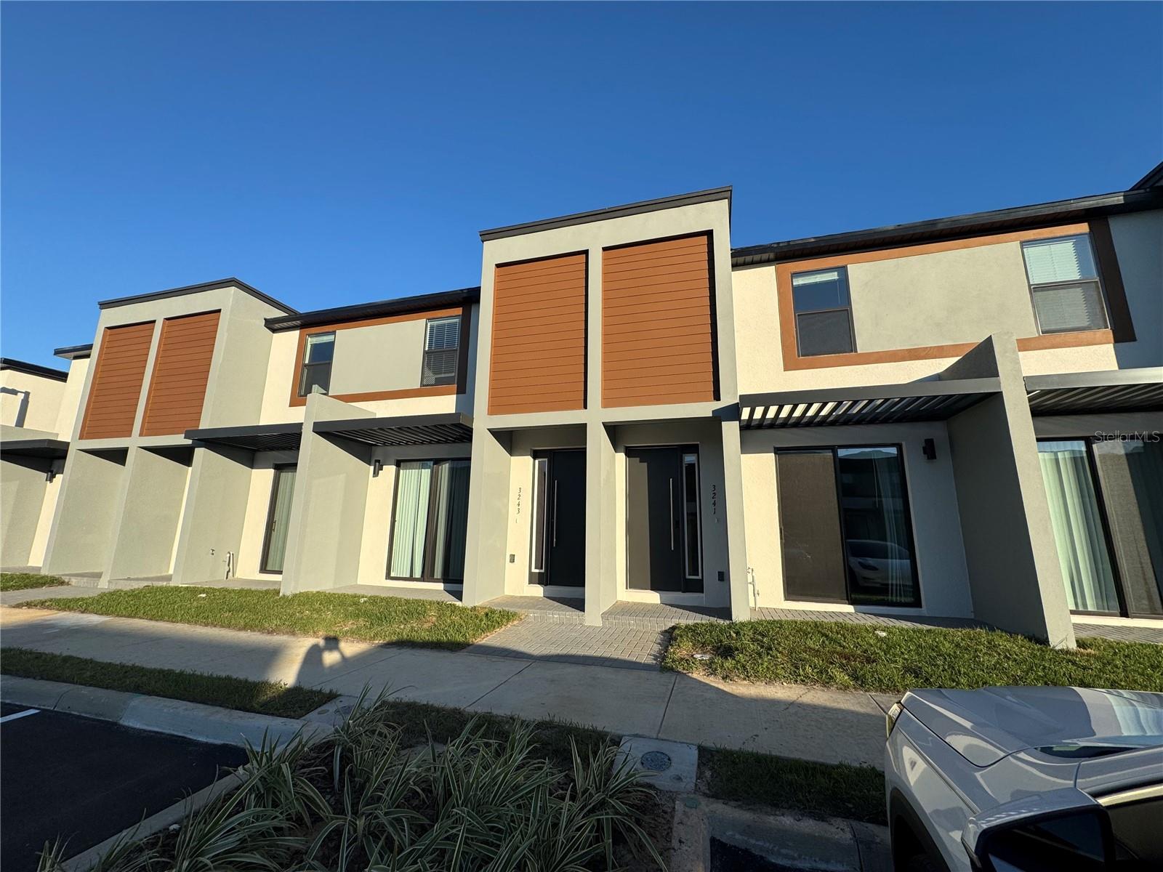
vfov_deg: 85.7
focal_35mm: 14
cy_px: 436
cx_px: 582
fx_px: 470
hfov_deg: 102.1
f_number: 2.2
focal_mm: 2.22
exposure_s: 1/2208
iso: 50
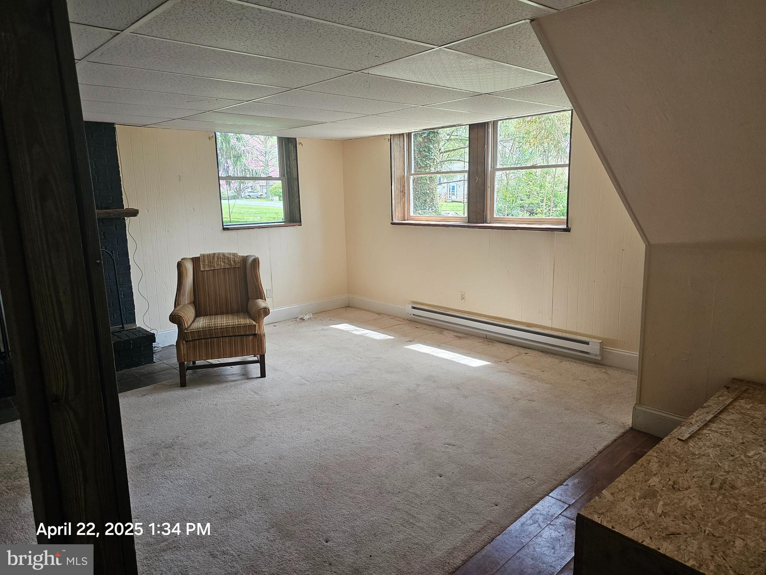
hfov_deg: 73.9
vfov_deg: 58.9
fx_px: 509
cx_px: 383
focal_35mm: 23
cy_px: 288
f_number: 1.7
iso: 250
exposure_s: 1/207
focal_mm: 6.3
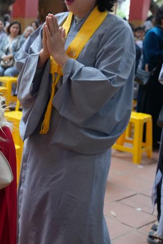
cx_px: -135
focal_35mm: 62
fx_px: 421
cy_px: 86
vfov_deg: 32.2
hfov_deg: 17.5
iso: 1600
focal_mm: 24
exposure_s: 1/160
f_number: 4
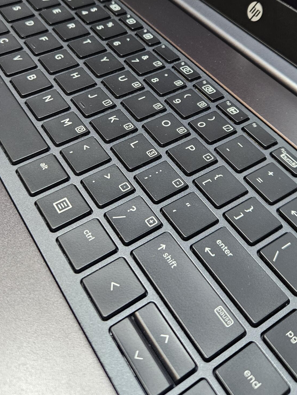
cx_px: 166
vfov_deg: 45.7
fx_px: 458
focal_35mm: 40
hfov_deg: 35.9
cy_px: 118
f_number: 1.8
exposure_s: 1/100
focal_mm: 5.4
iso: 250
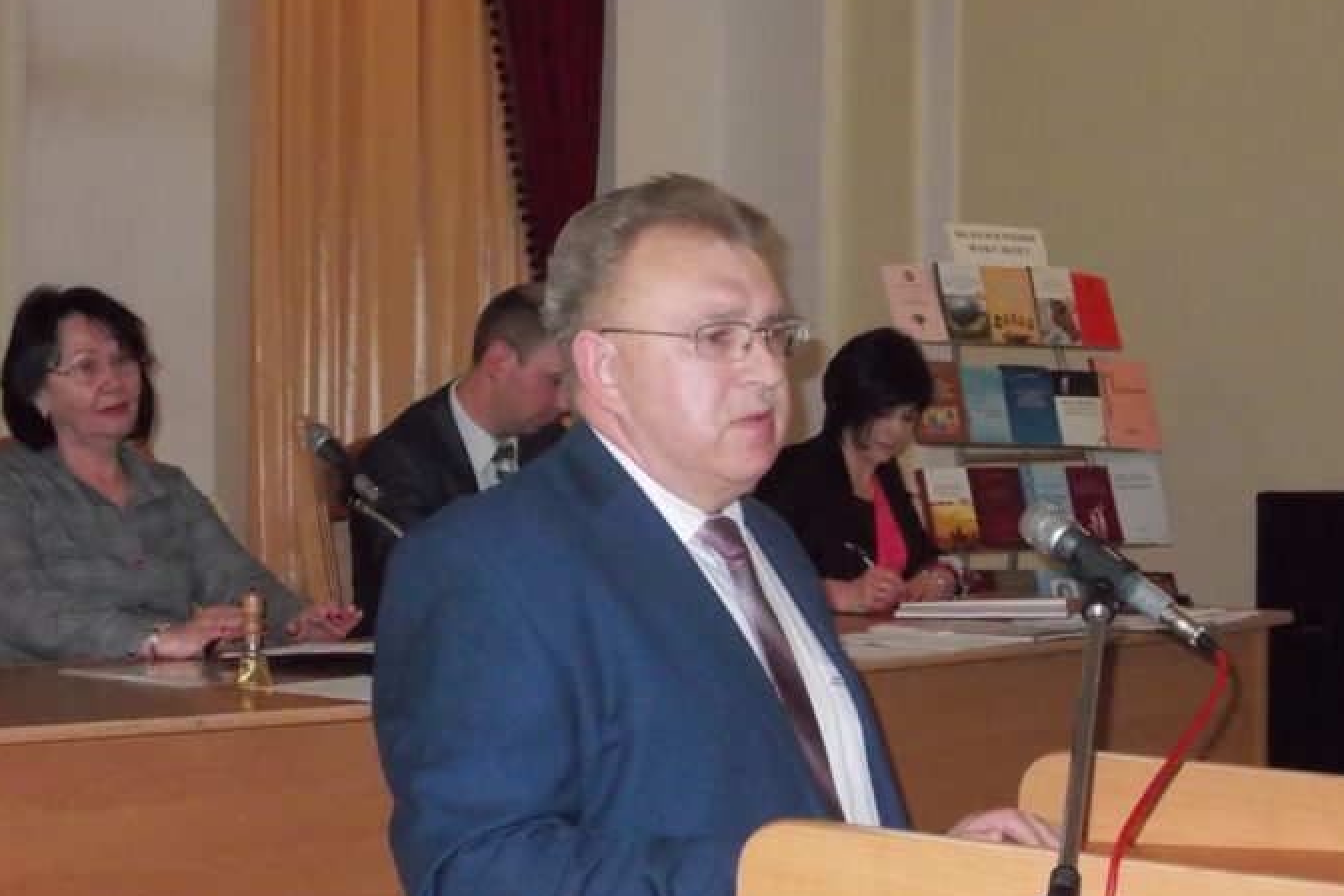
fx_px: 2800
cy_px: 442
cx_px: 676
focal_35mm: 75
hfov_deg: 27.0
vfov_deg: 18.2
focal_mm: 10
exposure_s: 1/60
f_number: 4.3
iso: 800
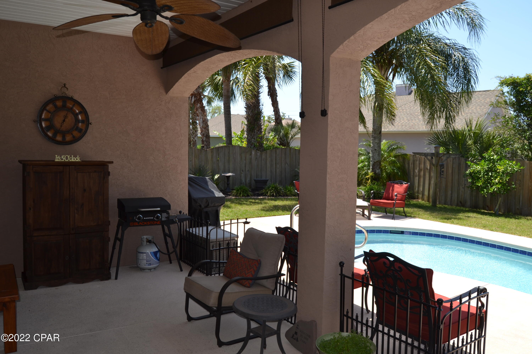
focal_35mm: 27
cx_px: 266
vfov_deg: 47.9
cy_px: 177
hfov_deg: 67.4
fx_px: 399
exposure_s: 1/200
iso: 100
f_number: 6.3
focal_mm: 18
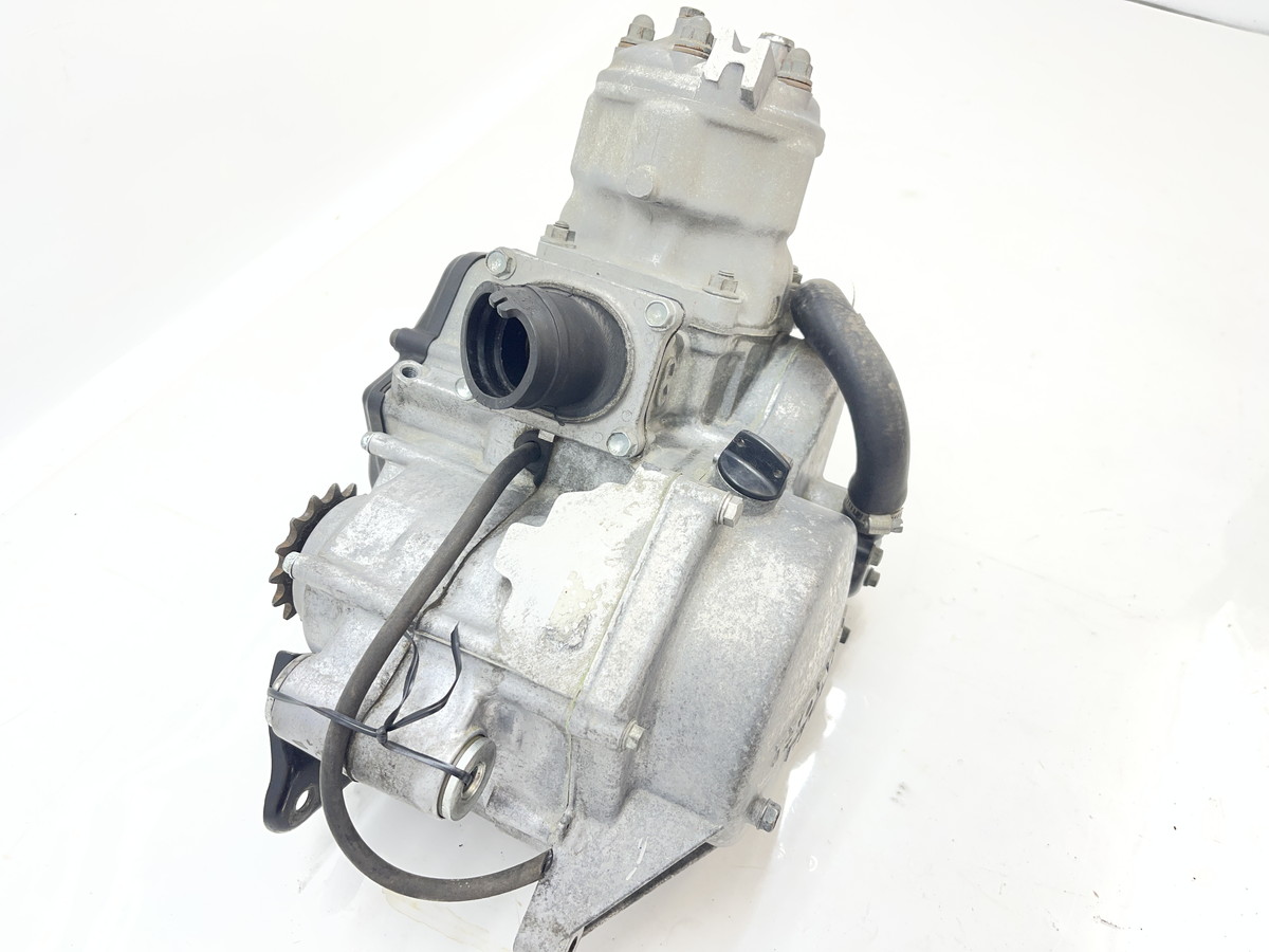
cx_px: 634
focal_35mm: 25
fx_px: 916
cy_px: 476
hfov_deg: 69.4
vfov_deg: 54.9
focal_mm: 5.1
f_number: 1.6
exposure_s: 1/120
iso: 50
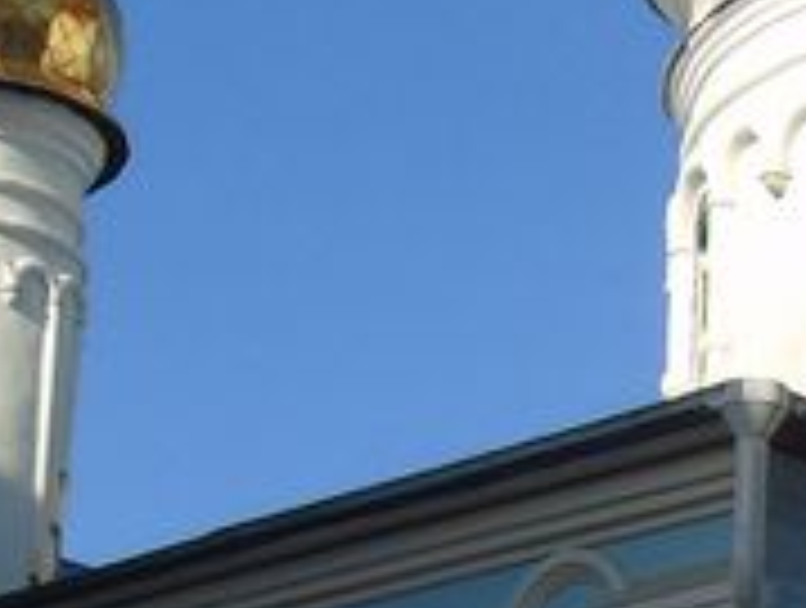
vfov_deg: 7.6
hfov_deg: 10.1
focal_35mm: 194
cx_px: 838
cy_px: 703
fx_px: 4526
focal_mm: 5.2
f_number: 3.6
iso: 80
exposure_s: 1/1000
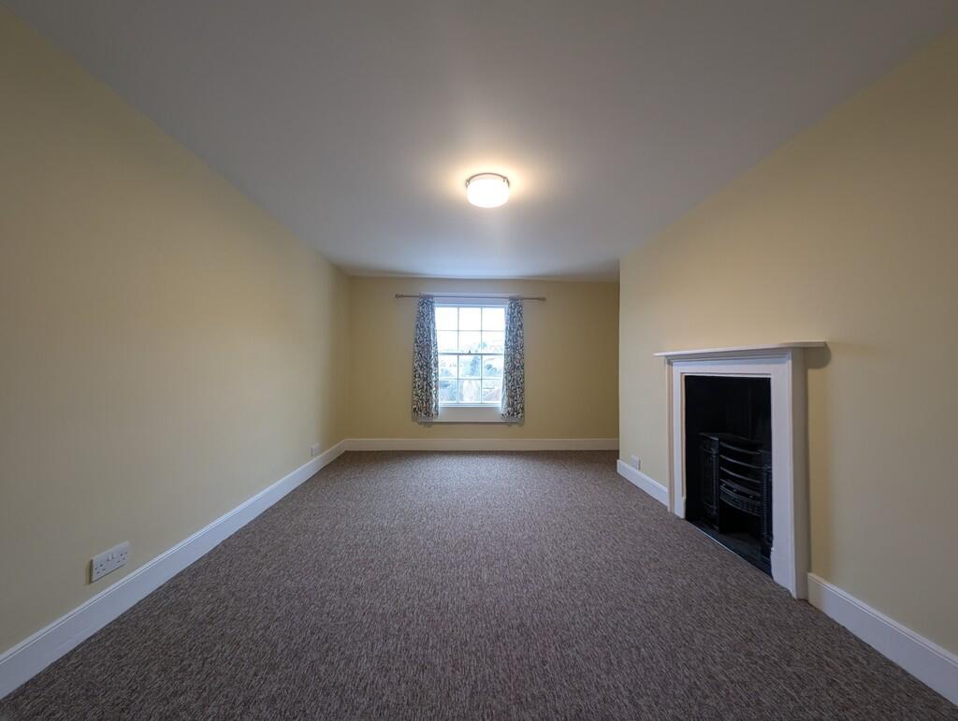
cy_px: 360
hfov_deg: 110.5
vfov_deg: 94.6
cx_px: 479
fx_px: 333
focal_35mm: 12
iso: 116
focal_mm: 2.23
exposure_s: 1/23.8
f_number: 1.95
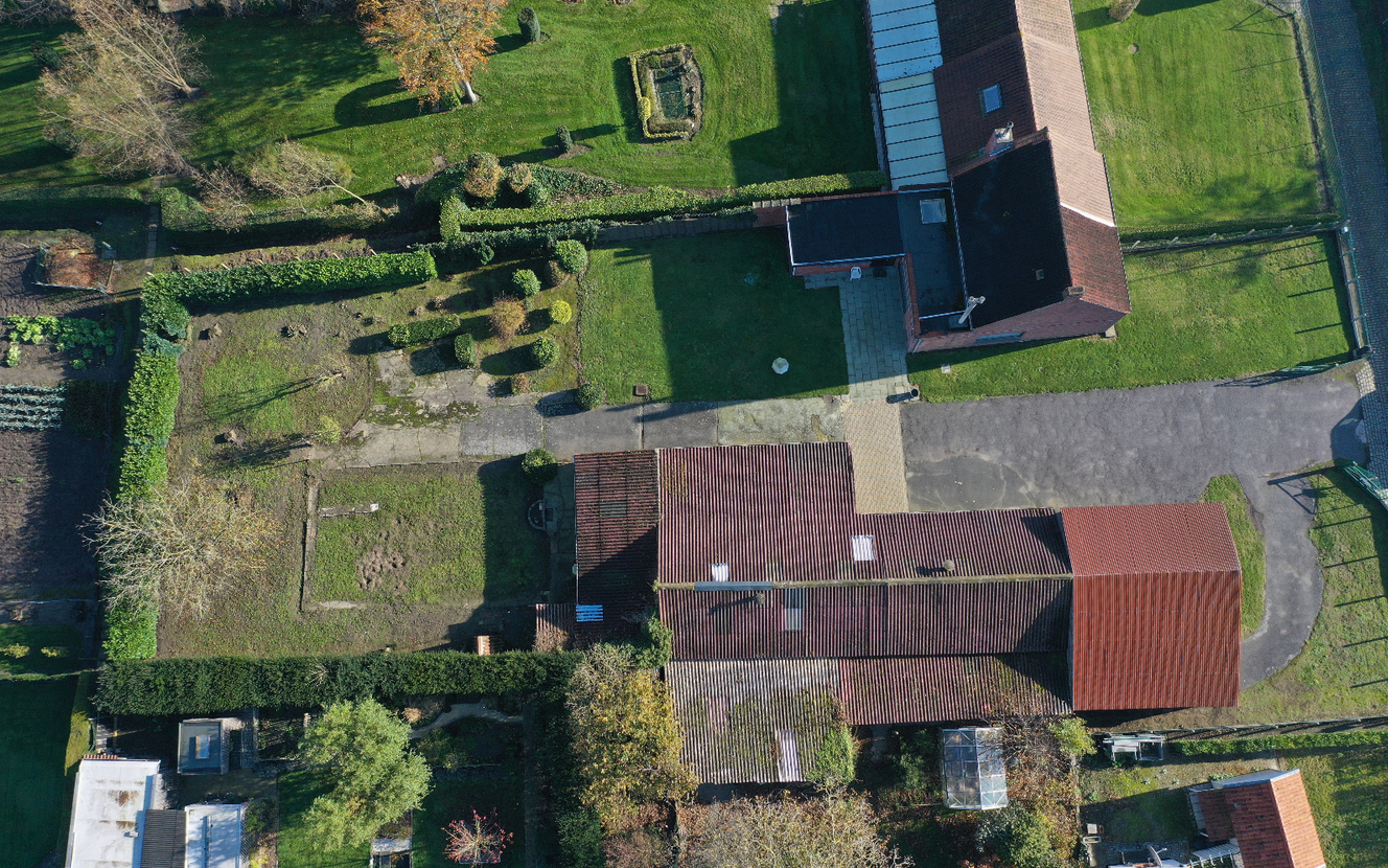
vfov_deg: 43.1
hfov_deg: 64.6
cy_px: 446
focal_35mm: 29
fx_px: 1097
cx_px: 701
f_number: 3.5
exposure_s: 1/50
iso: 100
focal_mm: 10.26
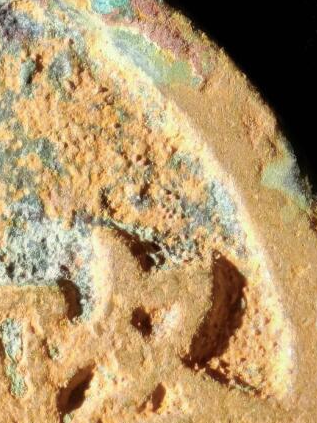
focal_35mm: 455
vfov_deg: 4.4
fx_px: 5558
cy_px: 434
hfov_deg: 3.3
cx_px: -210
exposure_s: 1/120
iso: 500
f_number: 2
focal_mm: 9
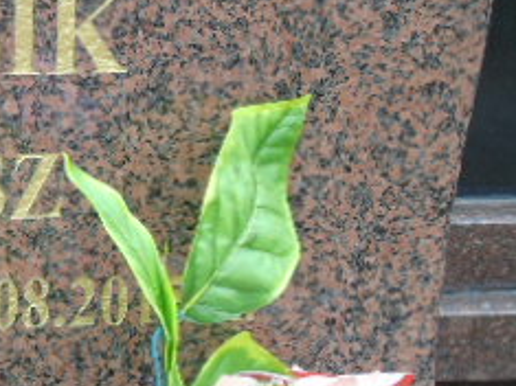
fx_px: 5036
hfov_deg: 5.8
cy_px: 235
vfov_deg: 4.4
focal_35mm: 338
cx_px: -182
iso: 80
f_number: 4.6
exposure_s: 1/80
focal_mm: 22
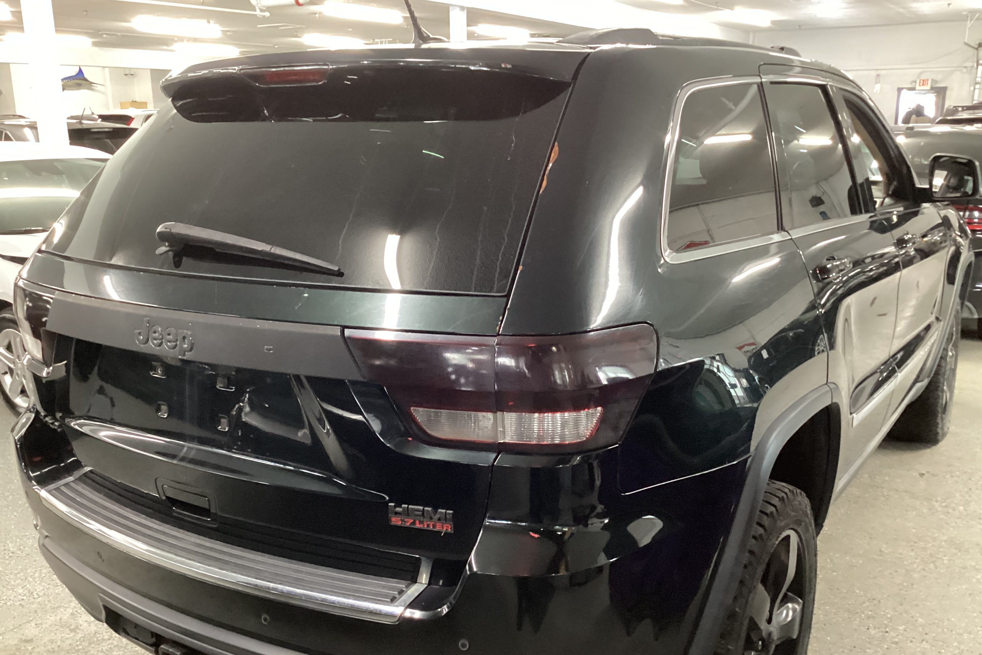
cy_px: 371
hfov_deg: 57.2
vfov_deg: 39.9
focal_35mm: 33
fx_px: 900
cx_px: 483
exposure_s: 1/30
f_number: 2.4
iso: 400
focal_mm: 3.3
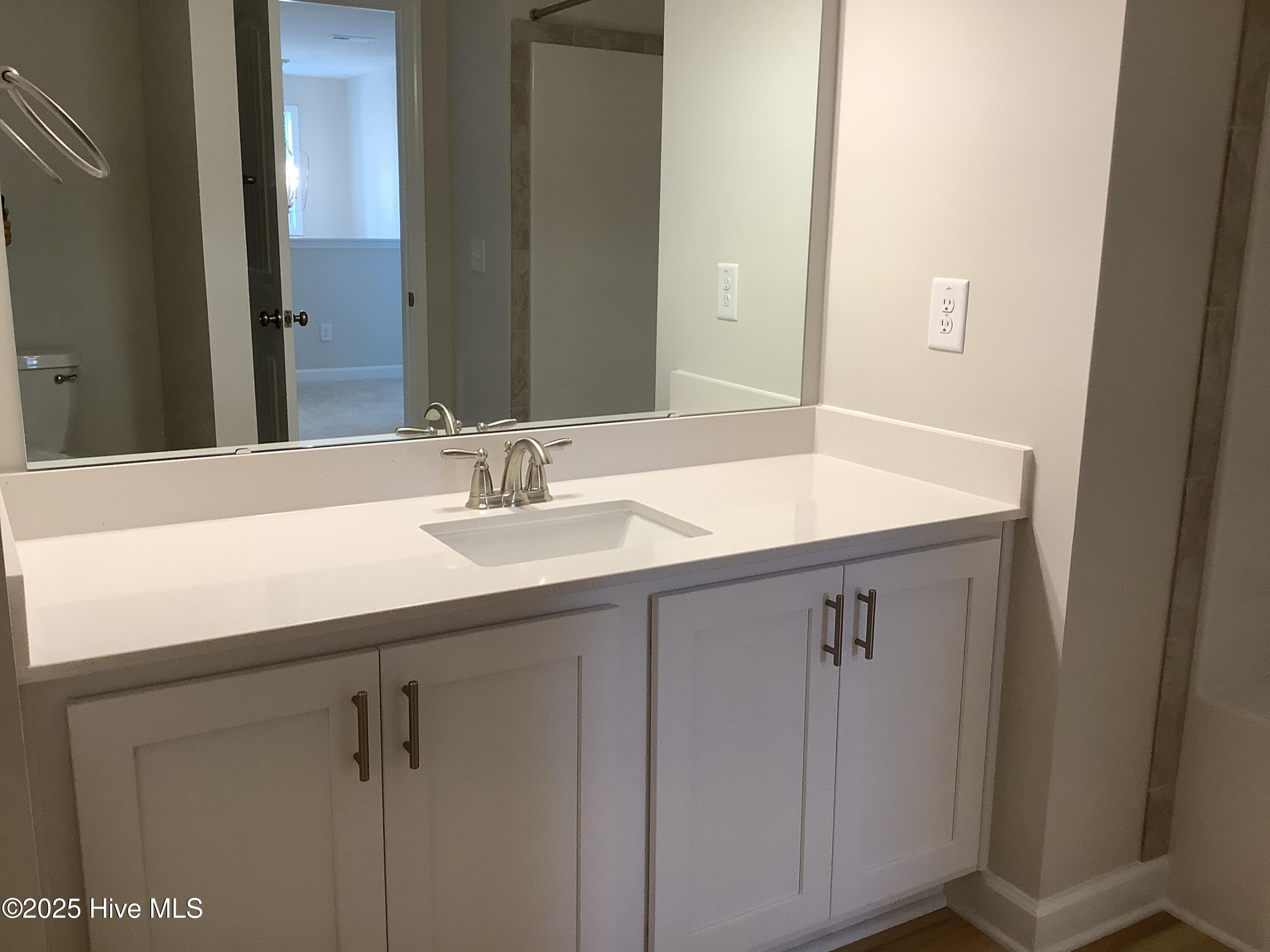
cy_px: 476
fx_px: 1137
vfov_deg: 45.4
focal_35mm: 31
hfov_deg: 58.4
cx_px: 635
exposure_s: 1/50
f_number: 2.4
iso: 80
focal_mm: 3.3
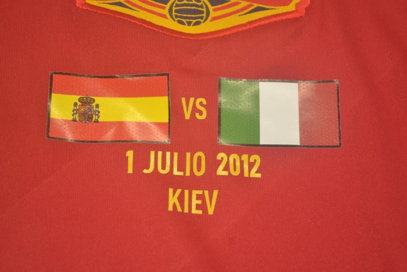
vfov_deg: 16.6
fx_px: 933
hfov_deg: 24.6
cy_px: 136
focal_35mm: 82
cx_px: 204
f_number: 5.6
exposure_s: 1/60
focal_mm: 55
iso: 200
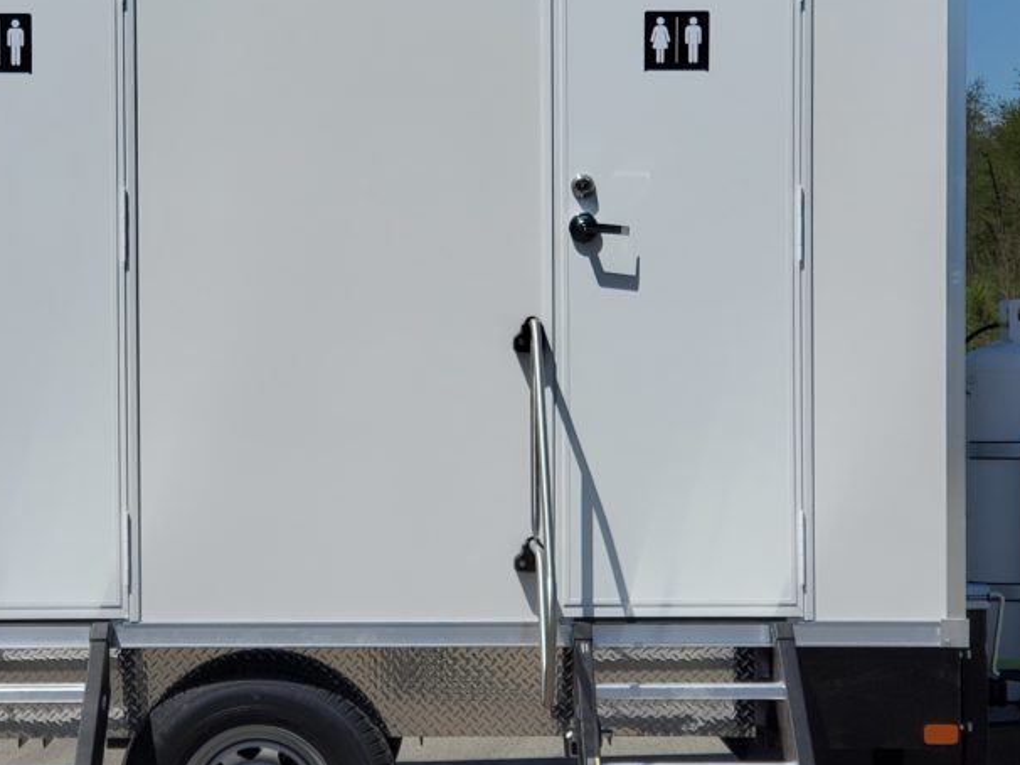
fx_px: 3034
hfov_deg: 19.1
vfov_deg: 14.4
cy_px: 371
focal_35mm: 103
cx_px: 426
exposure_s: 1/1889
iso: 50
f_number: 2.4
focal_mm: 6
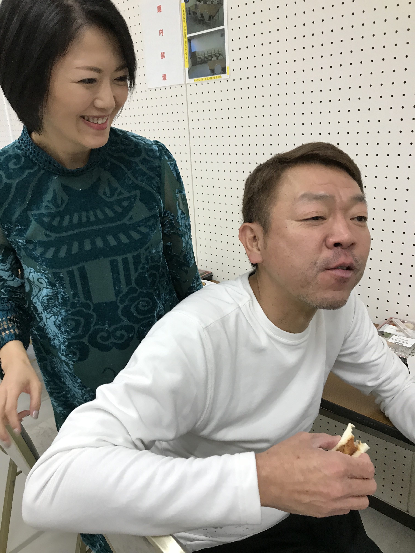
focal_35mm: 28
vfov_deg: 63.4
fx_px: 448
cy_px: 276
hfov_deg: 49.7
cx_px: 208
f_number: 1.8
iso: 32
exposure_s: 1/33
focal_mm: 3.99
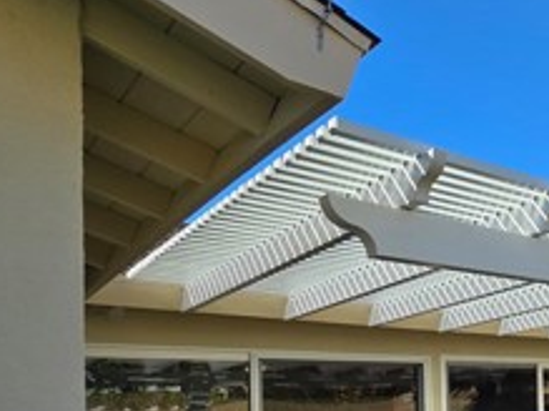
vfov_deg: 35.1
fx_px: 602
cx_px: 689
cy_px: 383
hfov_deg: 35.7
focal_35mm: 38
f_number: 2.2
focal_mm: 2.2
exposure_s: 1/1202
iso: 50
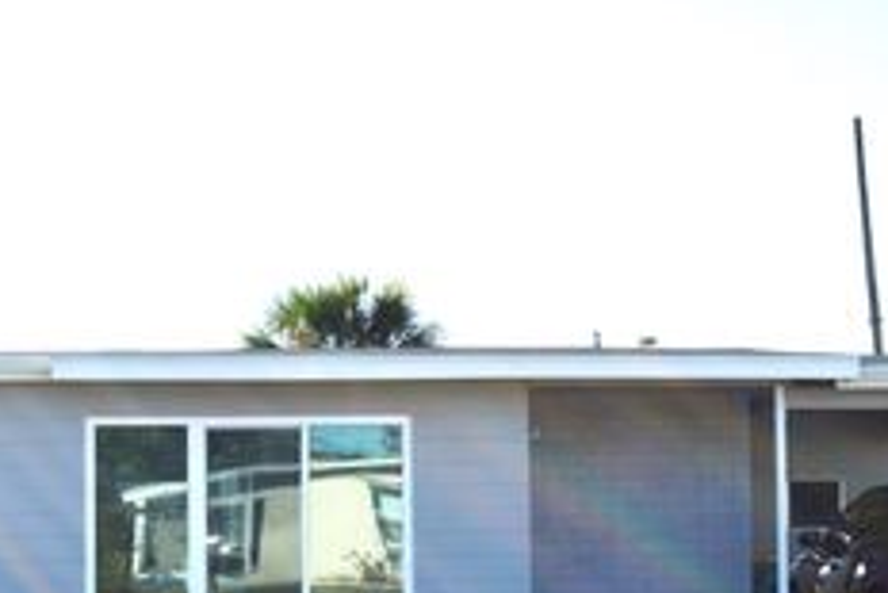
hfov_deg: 24.0
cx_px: 272
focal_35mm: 84
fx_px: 2073
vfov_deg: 16.2
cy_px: 413
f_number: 9
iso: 100
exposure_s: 1/200
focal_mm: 26
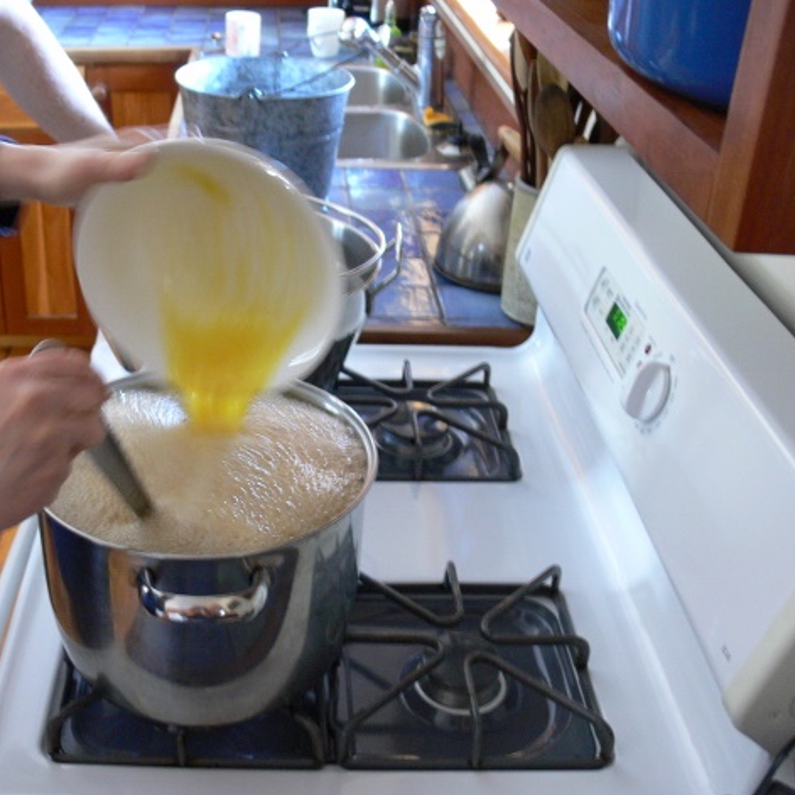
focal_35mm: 42
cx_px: 262
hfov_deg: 39.5
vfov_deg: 40.0
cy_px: 398
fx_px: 1091
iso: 200
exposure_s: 1/8
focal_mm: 7.4
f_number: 2.8
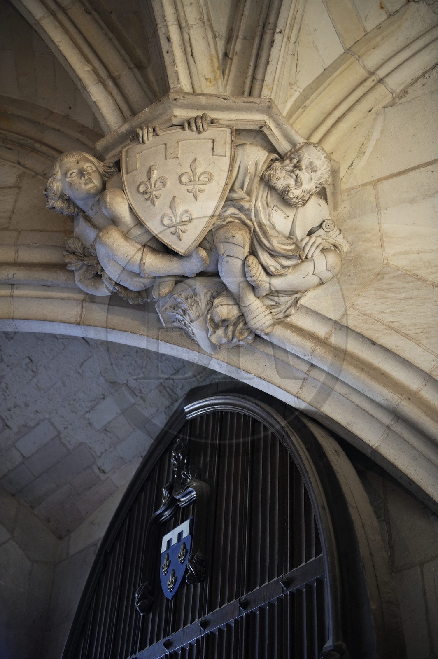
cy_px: 330
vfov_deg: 41.1
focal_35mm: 48
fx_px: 877
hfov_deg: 28.0
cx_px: 219
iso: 200
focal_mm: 48
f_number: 2.8
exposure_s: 1/60
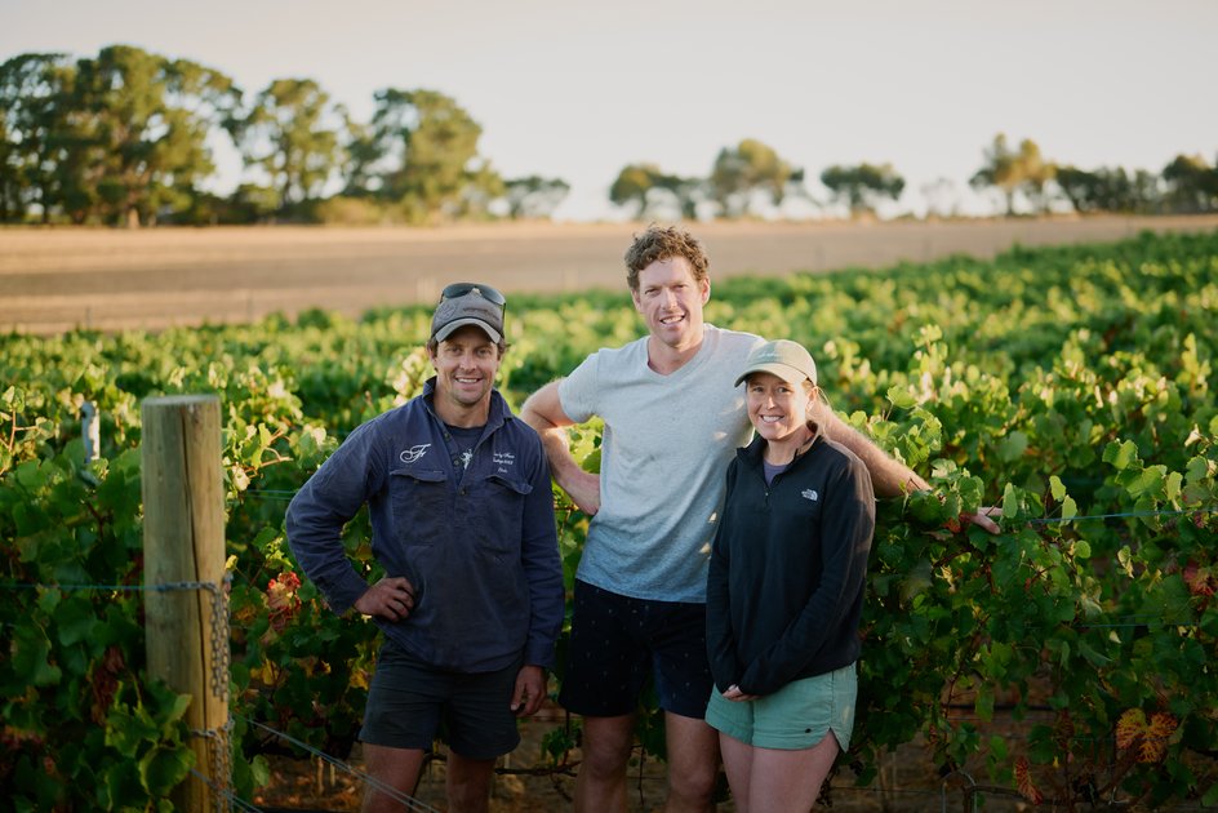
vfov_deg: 27.0
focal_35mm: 50
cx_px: 609
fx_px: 1692
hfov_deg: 39.6
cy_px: 406
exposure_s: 1/1600
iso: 200
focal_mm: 50
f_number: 1.4
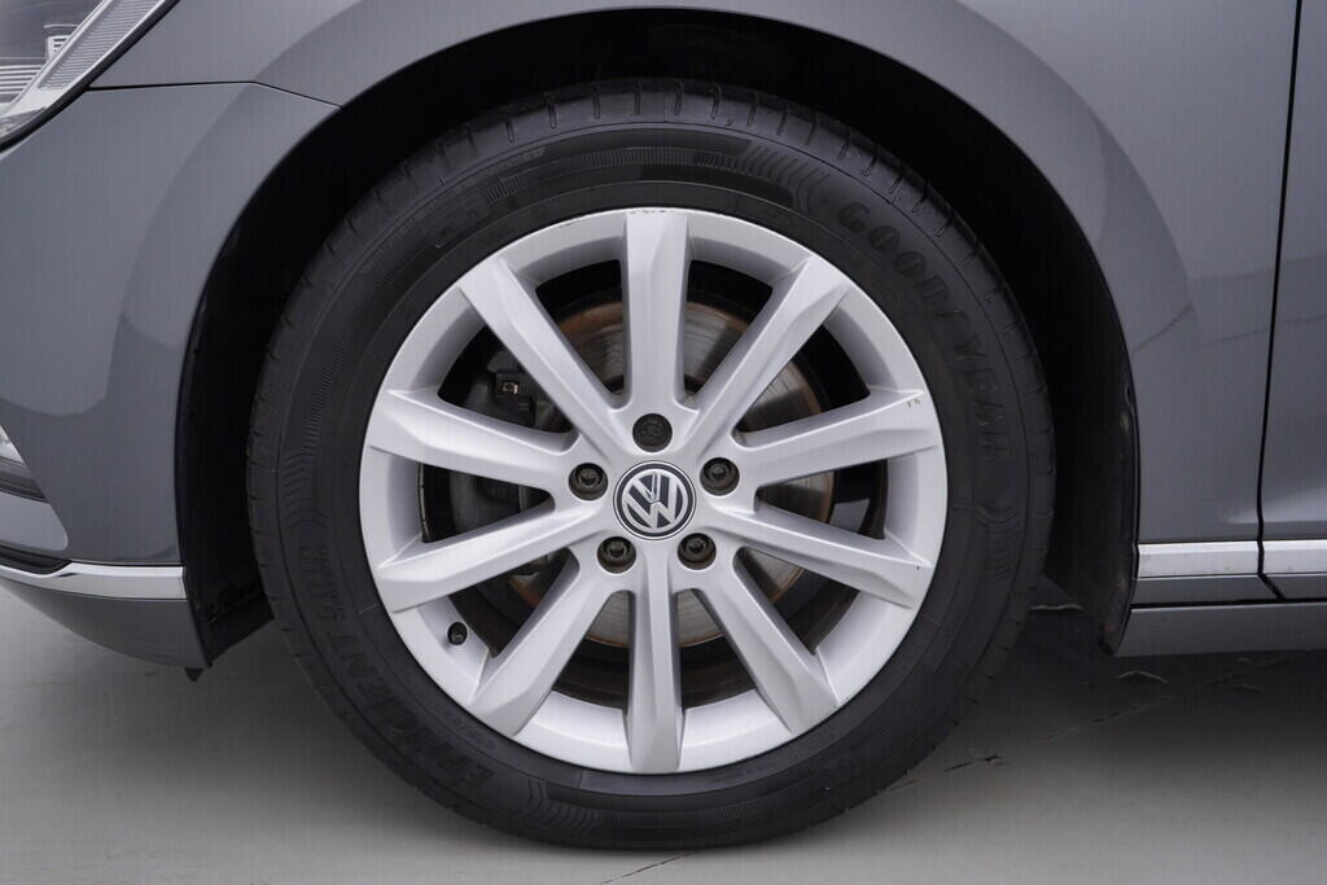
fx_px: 1327
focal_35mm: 36
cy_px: 442
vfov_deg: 36.9
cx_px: 664
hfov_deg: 53.1
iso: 125
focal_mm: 24
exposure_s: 1/80
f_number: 4
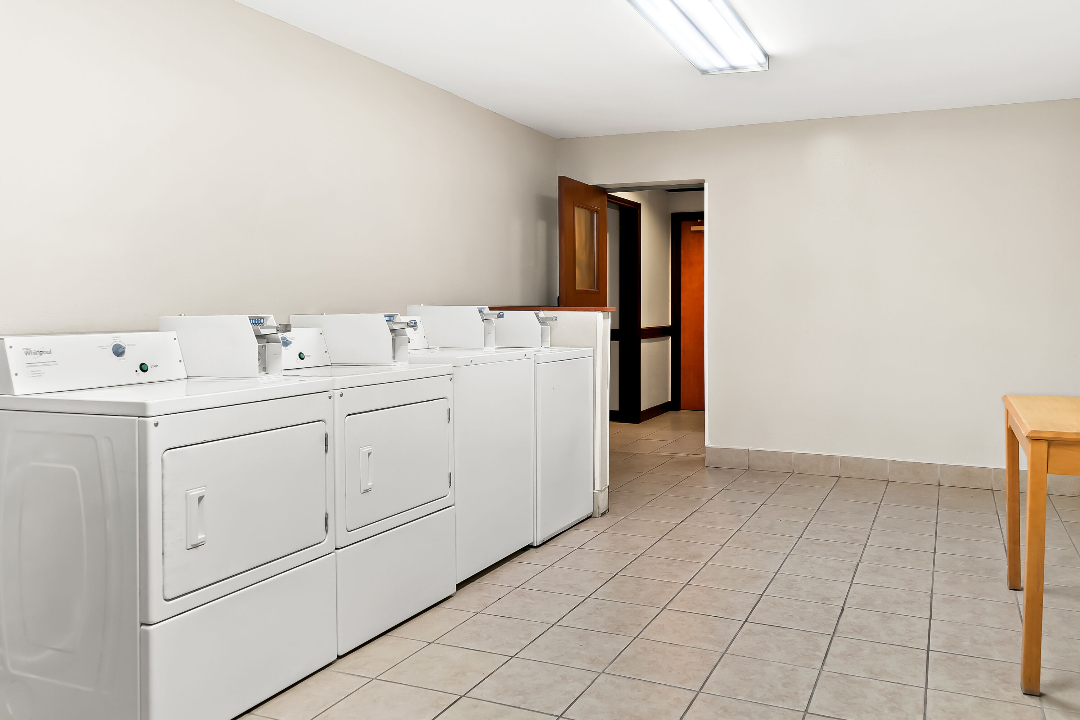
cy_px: 360
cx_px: 540
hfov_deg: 73.7
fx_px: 720
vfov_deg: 53.1
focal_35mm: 24
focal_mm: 24
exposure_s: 1/1.67
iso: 400
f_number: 10
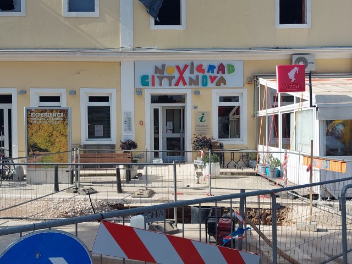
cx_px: 176
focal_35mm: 24
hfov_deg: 71.6
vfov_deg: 56.8
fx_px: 244
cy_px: 132
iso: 32
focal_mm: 5.23
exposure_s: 1/873
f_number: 1.8
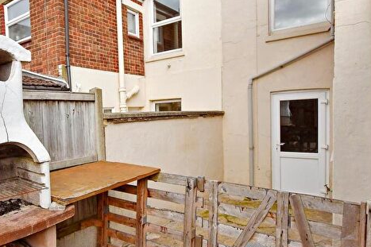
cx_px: 106
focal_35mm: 27
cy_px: 132
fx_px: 278
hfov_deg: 64.5
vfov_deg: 47.9
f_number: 9
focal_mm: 12
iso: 1250
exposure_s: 1/1250
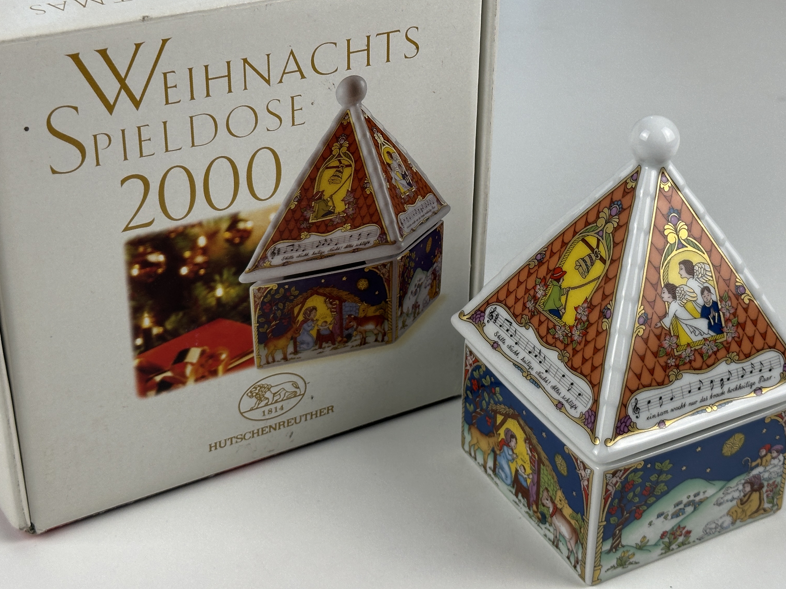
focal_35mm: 64
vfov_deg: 22.9
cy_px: 245
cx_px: 451
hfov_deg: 30.2
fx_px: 1453
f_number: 1.78
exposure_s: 1/261
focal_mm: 6.86
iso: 64
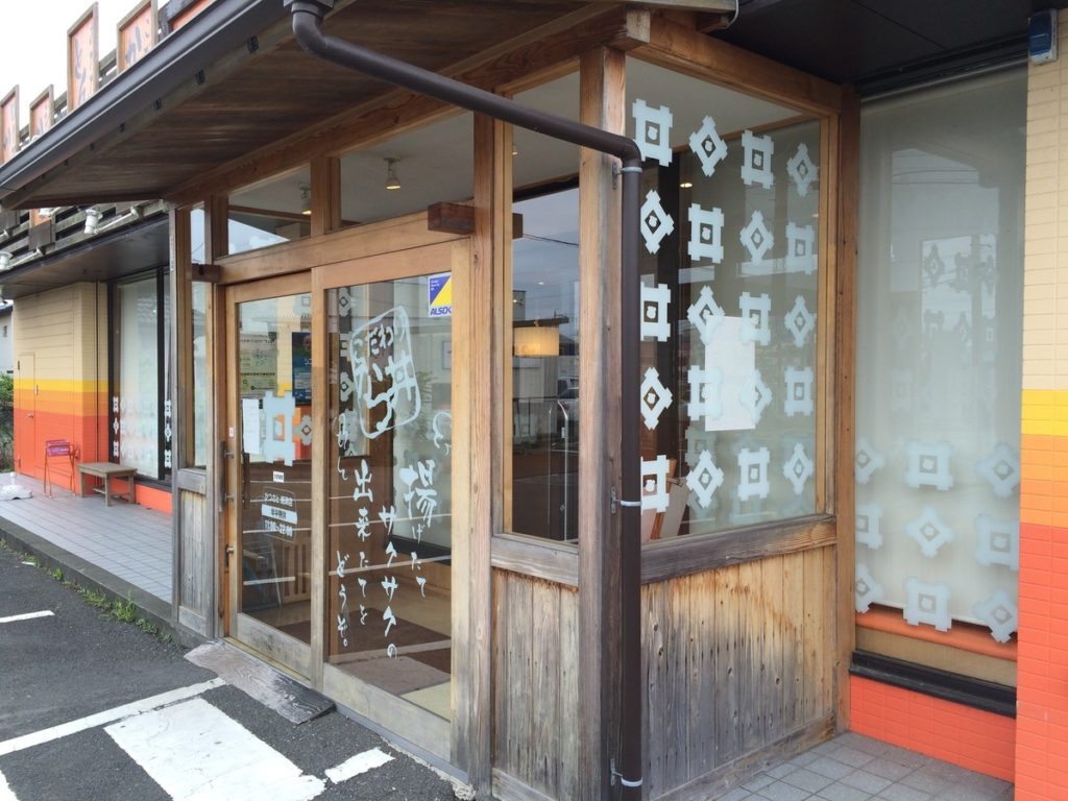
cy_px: 400
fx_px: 895
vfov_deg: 48.2
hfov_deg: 61.7
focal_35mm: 29
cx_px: 534
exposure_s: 1/163
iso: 32
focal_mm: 4.15
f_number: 2.2
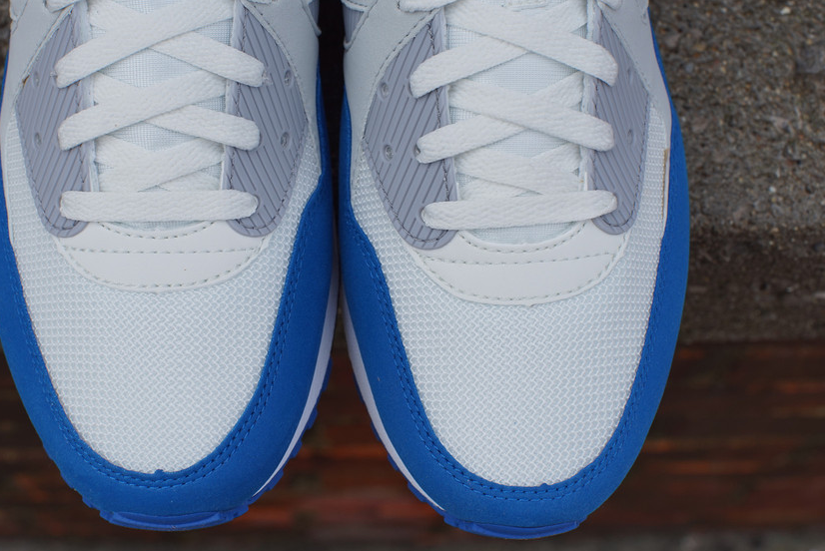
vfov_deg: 21.9
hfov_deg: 32.3
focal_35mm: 62
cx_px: 346
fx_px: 1422
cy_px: 261
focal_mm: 50
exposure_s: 1/250
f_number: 9
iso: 100
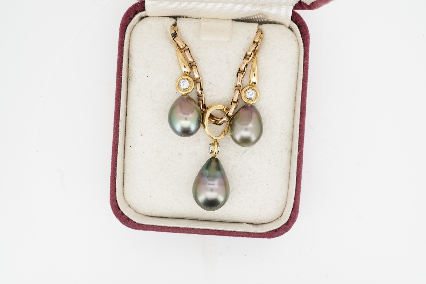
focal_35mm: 45
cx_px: 213
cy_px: 142
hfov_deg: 43.6
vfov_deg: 29.9
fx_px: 532
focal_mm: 30
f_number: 22
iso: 125
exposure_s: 1/50
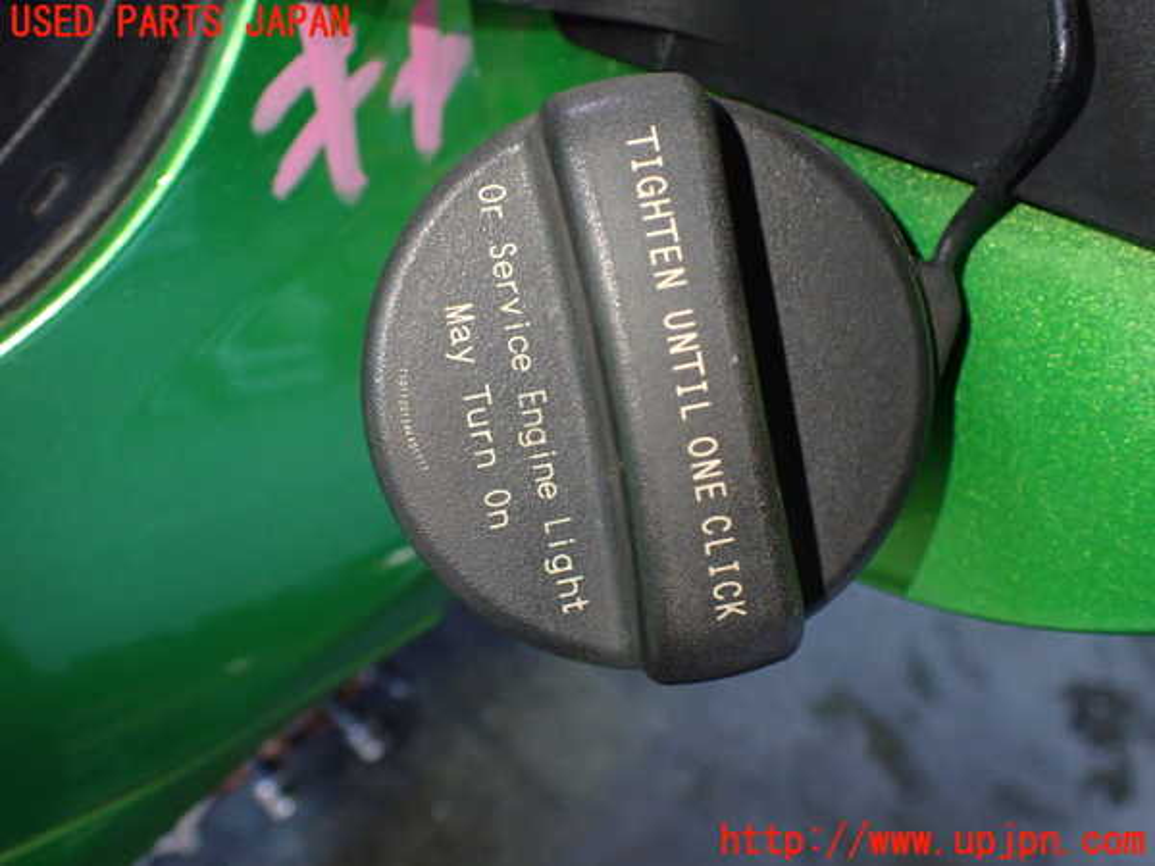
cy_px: 433
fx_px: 1001
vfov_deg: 46.8
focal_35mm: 30
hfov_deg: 60.0
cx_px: 578
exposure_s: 1/125
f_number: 2.3
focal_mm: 5.4
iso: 640
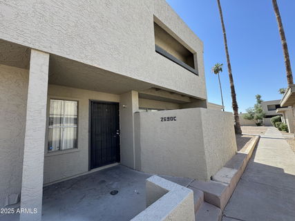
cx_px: 148
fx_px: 119
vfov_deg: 85.6
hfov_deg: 102.1
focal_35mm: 14
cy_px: 110
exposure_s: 1/340
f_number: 2.2
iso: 40
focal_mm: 2.22
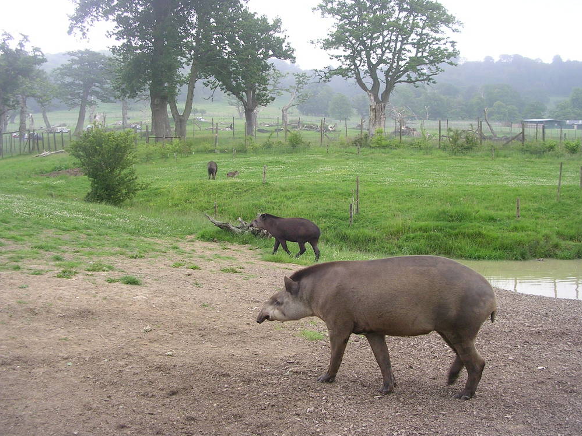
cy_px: 223
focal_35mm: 39
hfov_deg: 47.9
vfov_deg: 36.8
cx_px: 298
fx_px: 656
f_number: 2.8
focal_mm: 5.8
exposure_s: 1/96
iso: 50
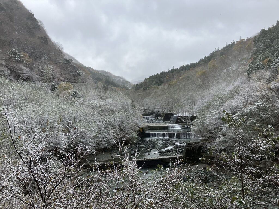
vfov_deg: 49.7
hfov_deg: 63.4
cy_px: 104
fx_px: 226
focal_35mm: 28
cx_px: 140
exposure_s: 1/725
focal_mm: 3.99
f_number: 1.8
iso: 32
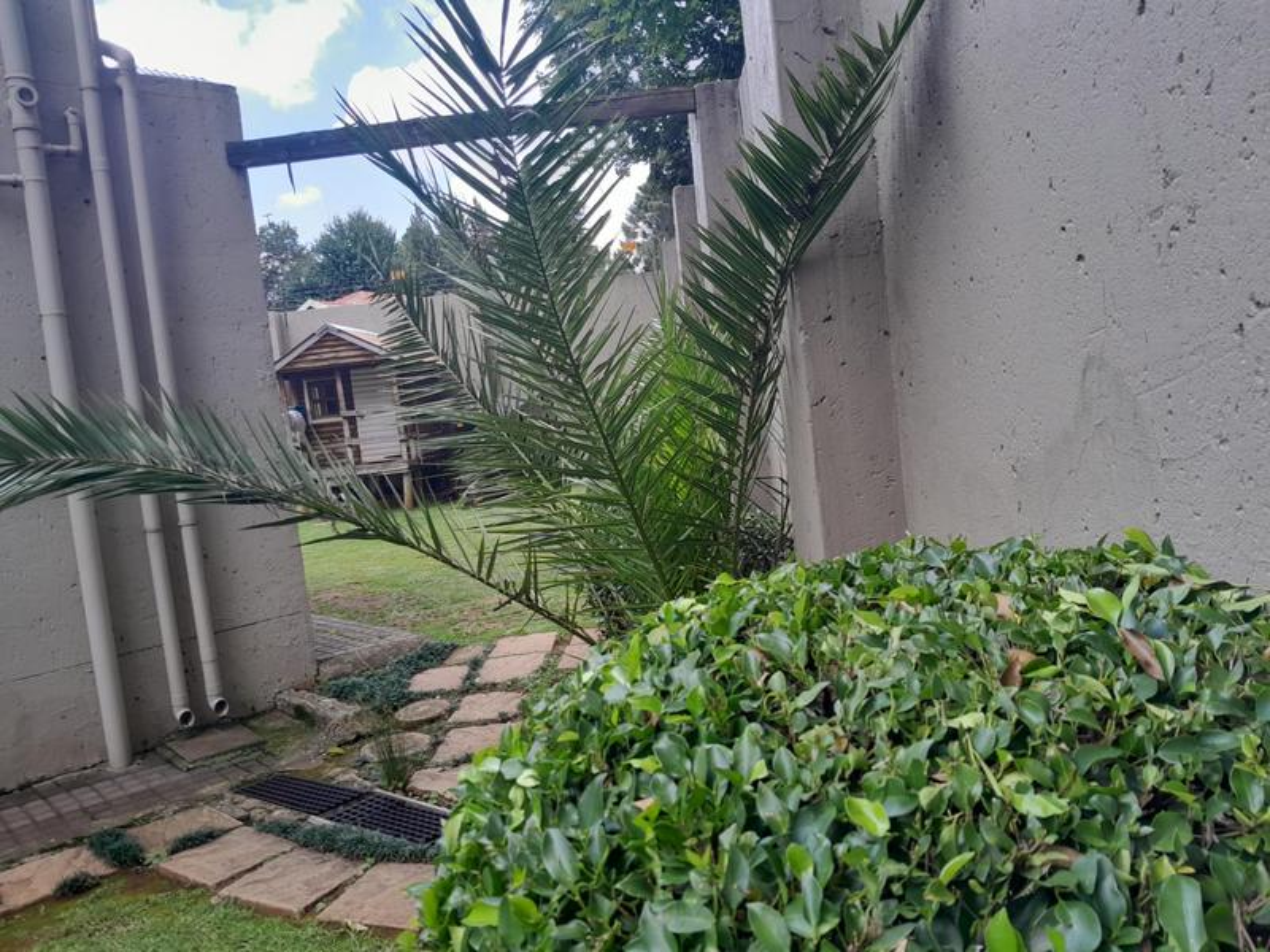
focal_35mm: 26
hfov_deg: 67.3
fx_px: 954
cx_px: 635
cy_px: 476
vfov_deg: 53.1
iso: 40
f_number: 1.8
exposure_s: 1/100
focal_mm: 3.98
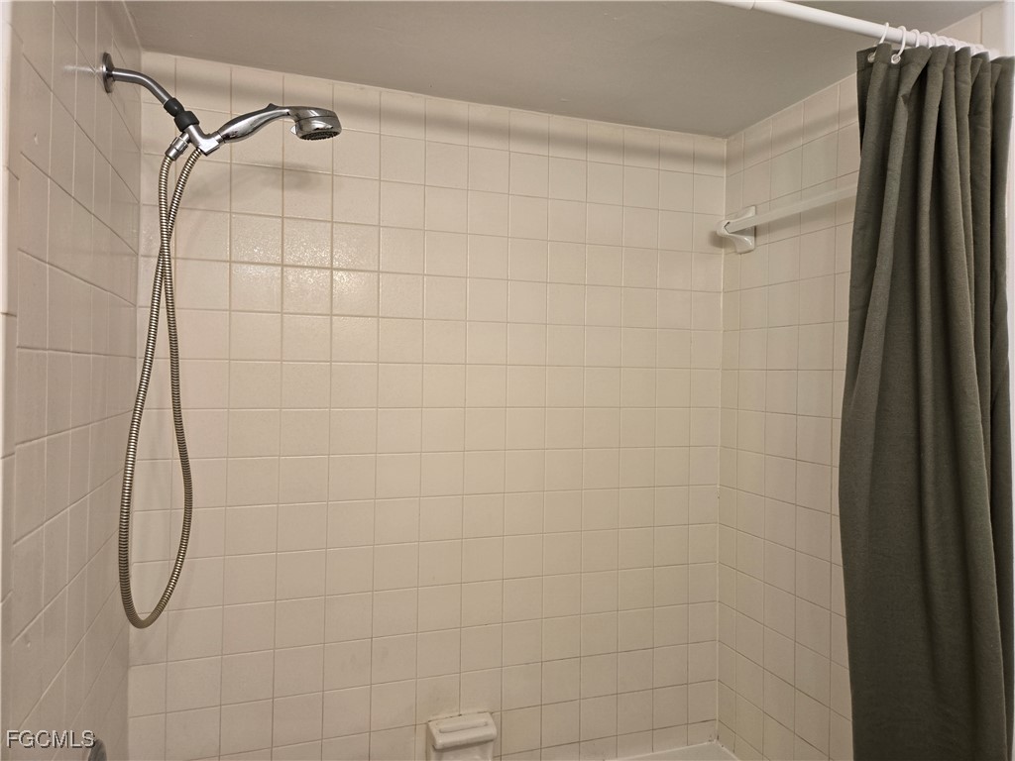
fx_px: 674
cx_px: 508
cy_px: 380
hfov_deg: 73.9
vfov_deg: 58.9
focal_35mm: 23
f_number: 1.8
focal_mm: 5.4
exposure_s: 1/120
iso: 125
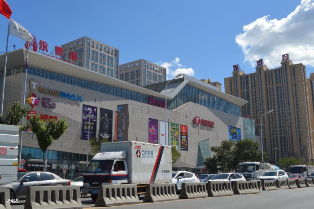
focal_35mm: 39
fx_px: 340
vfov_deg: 34.1
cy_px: 104
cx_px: 157
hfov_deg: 49.6
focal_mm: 26
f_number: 8
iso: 100
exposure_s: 1/250
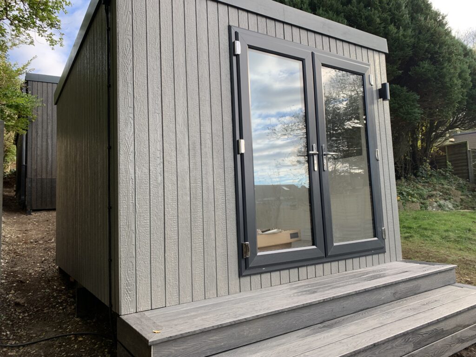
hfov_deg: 67.3
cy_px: 178
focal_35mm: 26
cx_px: 238
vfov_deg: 53.1
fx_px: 358
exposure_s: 1/238
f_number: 1.8
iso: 25
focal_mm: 4.25
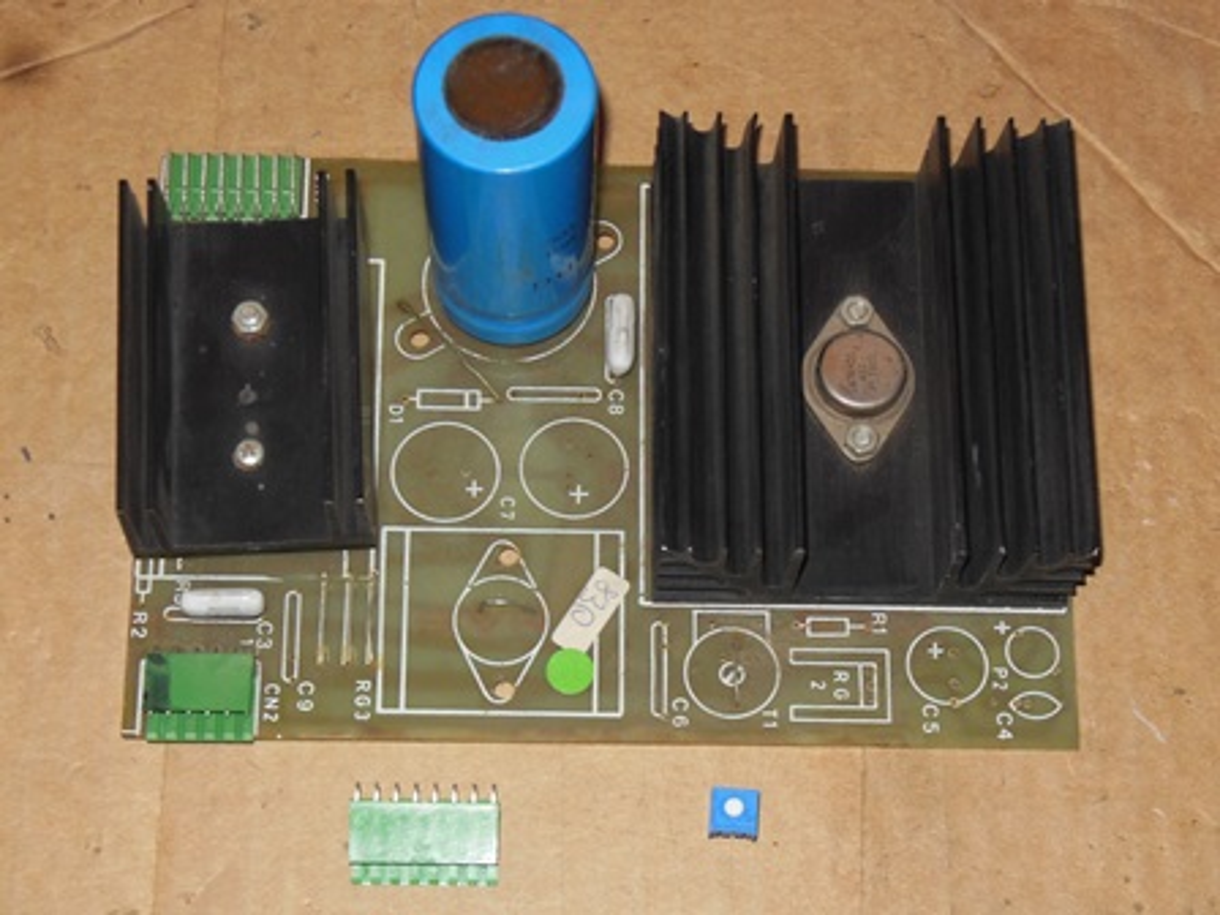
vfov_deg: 29.1
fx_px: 1762
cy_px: 458
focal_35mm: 50
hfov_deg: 38.2
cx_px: 610
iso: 125
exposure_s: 1/60
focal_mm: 8.9
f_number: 4
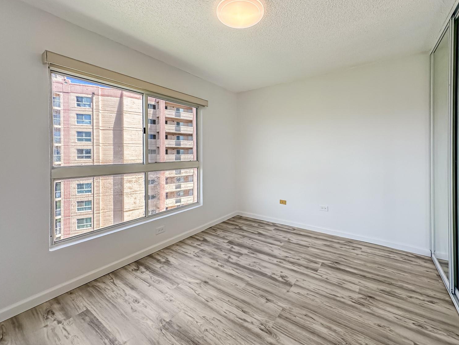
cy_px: 172
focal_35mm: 15
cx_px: 242
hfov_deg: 98.1
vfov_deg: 81.8
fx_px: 199
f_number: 2.2
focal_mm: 2.22
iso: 40
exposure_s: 1/320
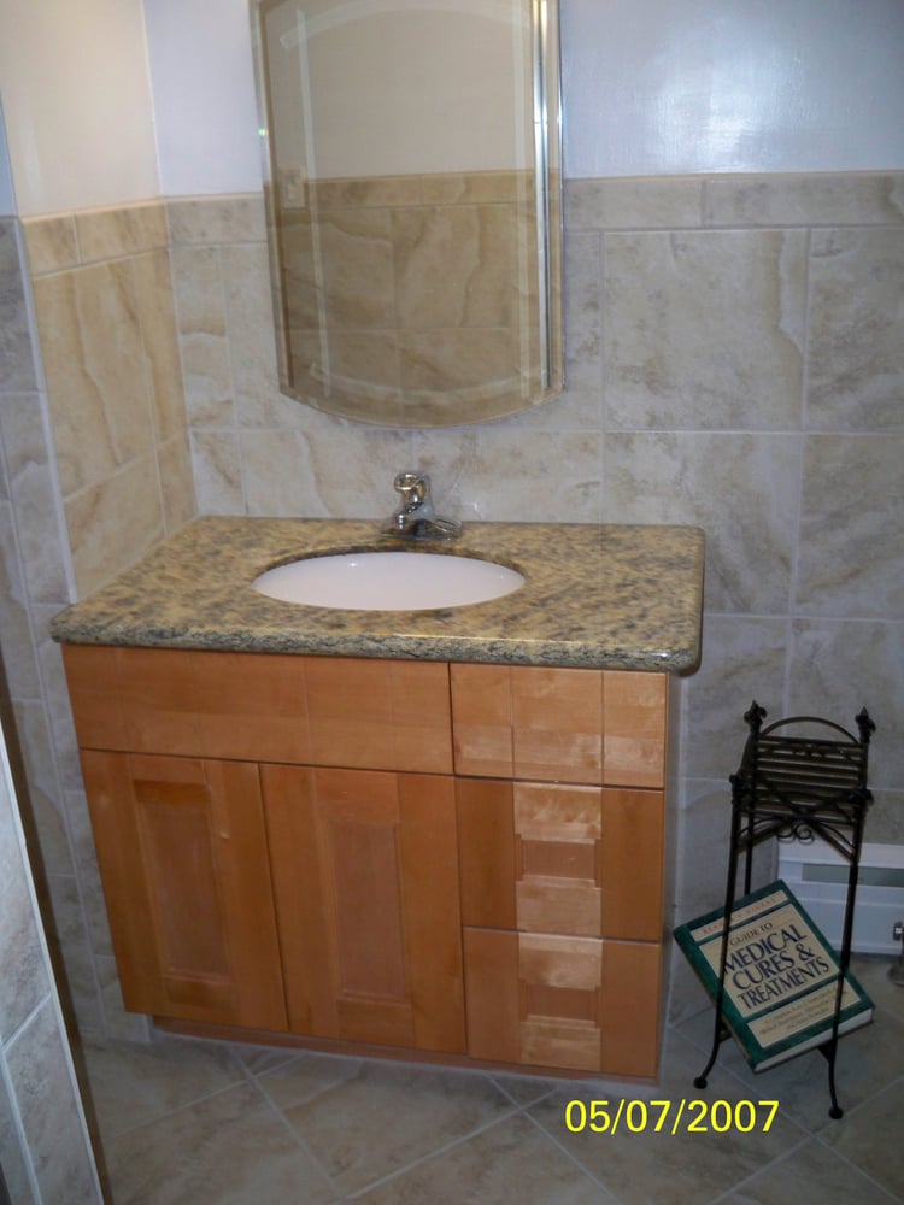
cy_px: 602
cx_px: 452
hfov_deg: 40.7
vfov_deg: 52.6
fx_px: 1219
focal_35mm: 35
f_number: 3.1
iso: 200
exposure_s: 1/60
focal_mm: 6.3
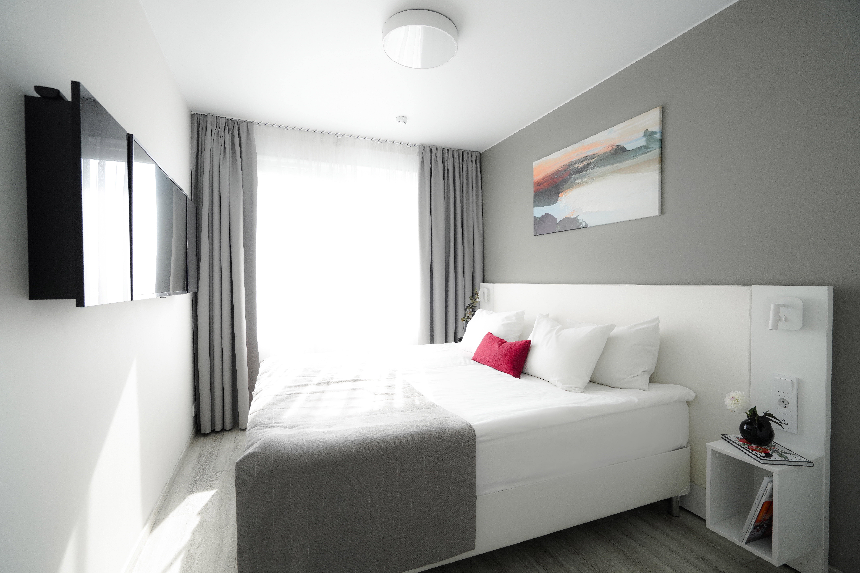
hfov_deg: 96.7
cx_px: 430
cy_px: 286
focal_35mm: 16
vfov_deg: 73.7
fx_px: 382
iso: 500
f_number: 6.3
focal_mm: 16
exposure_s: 1/160
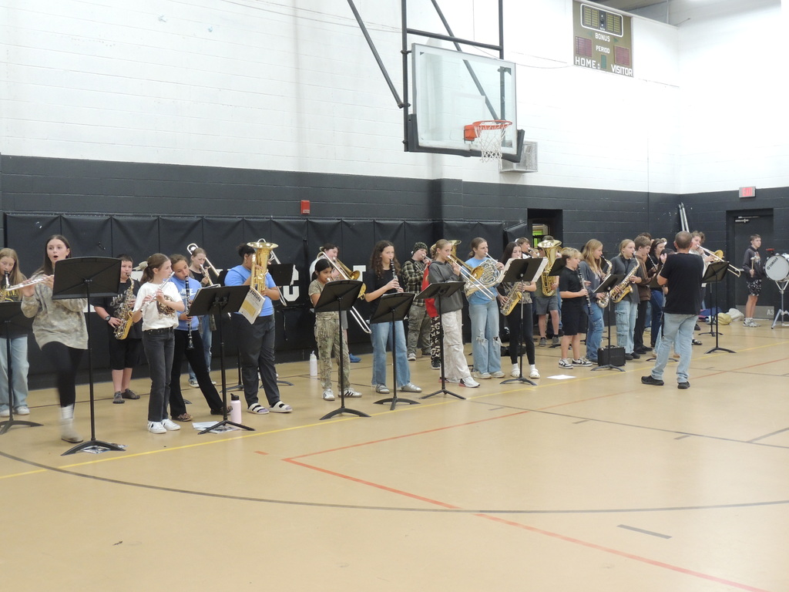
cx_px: 394
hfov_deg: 46.8
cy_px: 296
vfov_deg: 36.0
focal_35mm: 40
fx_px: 912
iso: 400
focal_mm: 7.1
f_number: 3.3
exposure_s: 1/20
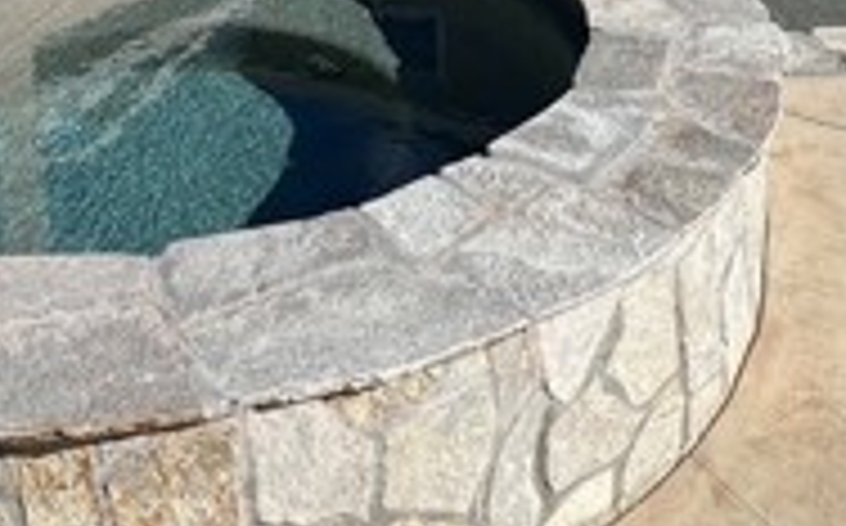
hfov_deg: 42.6
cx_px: 356
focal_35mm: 47
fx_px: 1082
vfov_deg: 23.2
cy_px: -211
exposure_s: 1/2137
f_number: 1.8
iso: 32
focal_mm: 1.57
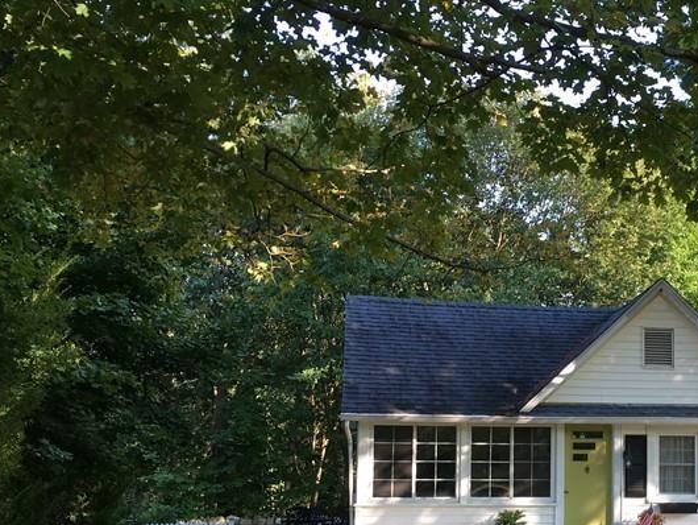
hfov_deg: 33.1
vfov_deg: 25.9
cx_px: 579
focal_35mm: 56
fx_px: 1130
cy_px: 359
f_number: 2.2
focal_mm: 4.15
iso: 25
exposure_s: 1/120
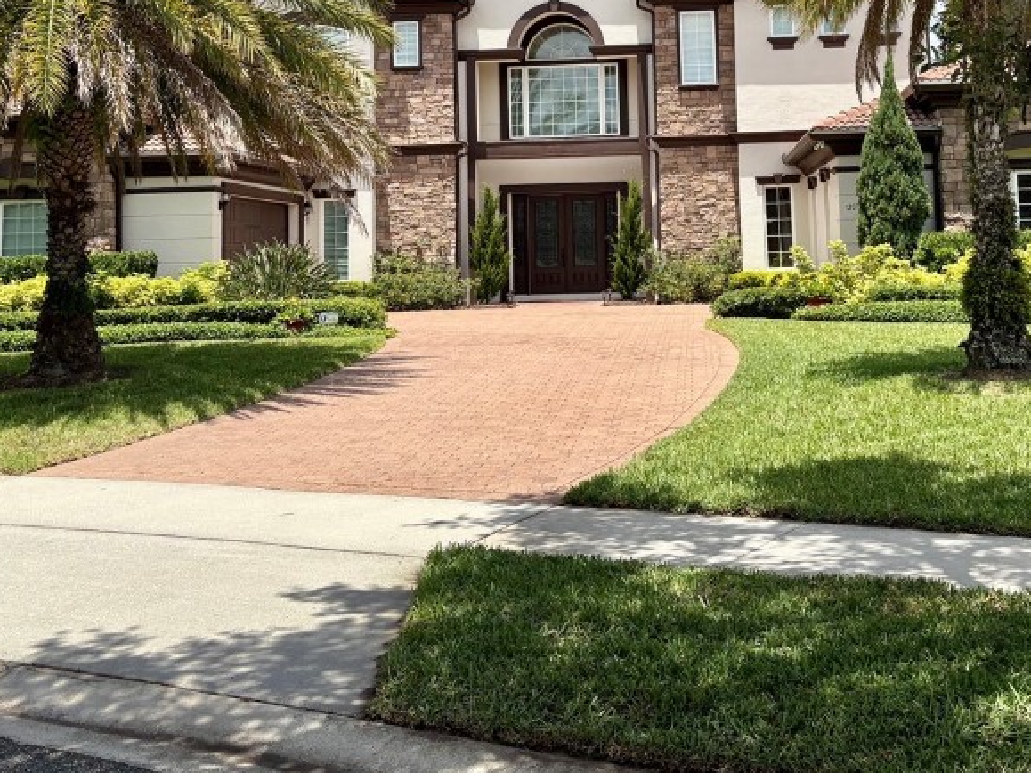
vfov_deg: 30.5
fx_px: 1370
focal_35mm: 46
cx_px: 607
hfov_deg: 41.1
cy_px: 125
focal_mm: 5.96
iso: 50
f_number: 1.6
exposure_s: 1/3623
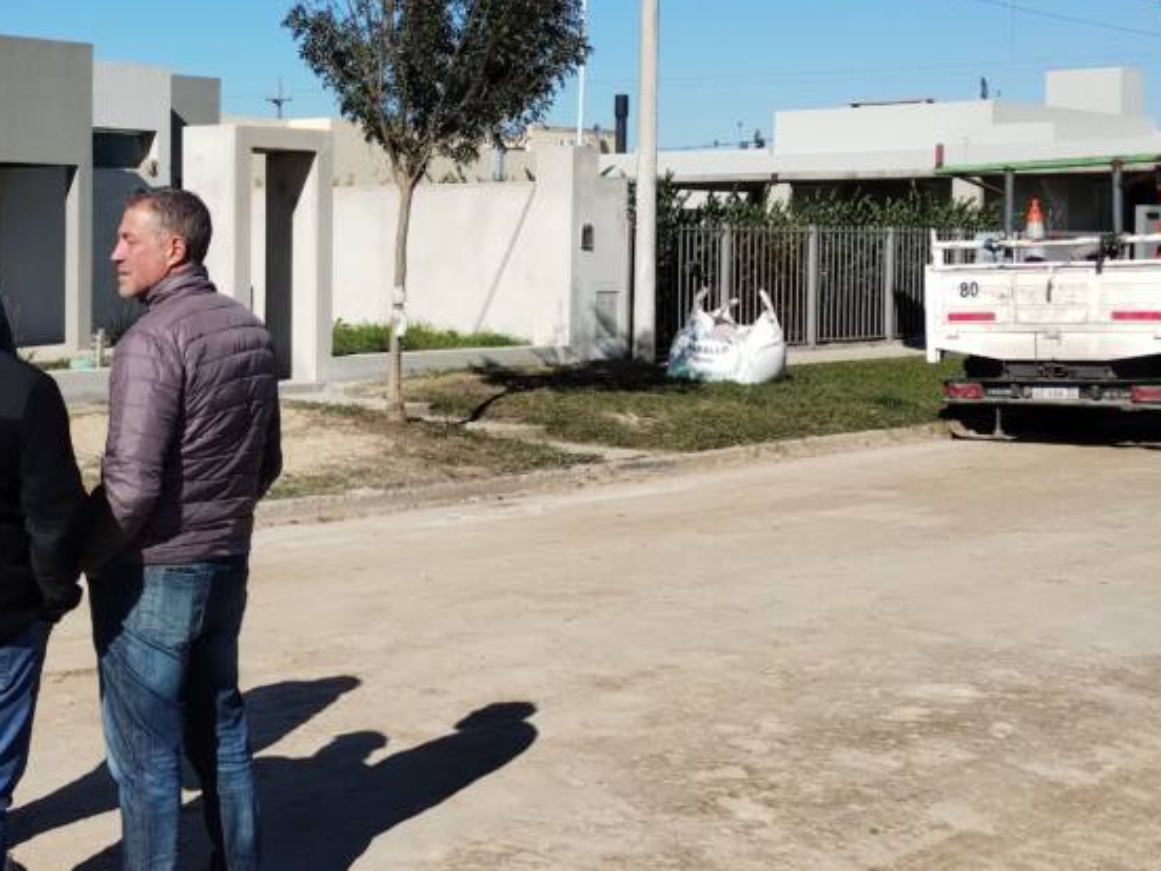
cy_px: 276
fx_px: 1878
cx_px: 238
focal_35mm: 56
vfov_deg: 25.9
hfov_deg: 33.4
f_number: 1.8
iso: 100
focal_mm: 4.27
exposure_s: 1/893
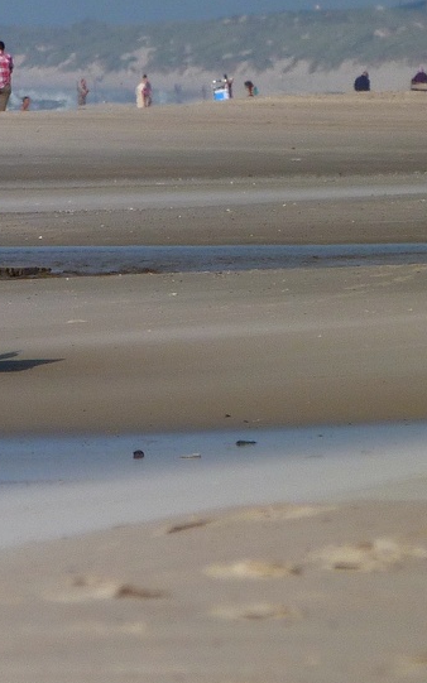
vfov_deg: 1.3
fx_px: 30376
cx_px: -365
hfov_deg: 0.8
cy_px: 112
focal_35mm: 1631
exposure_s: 1/500
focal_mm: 107.1
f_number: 5.6
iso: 80
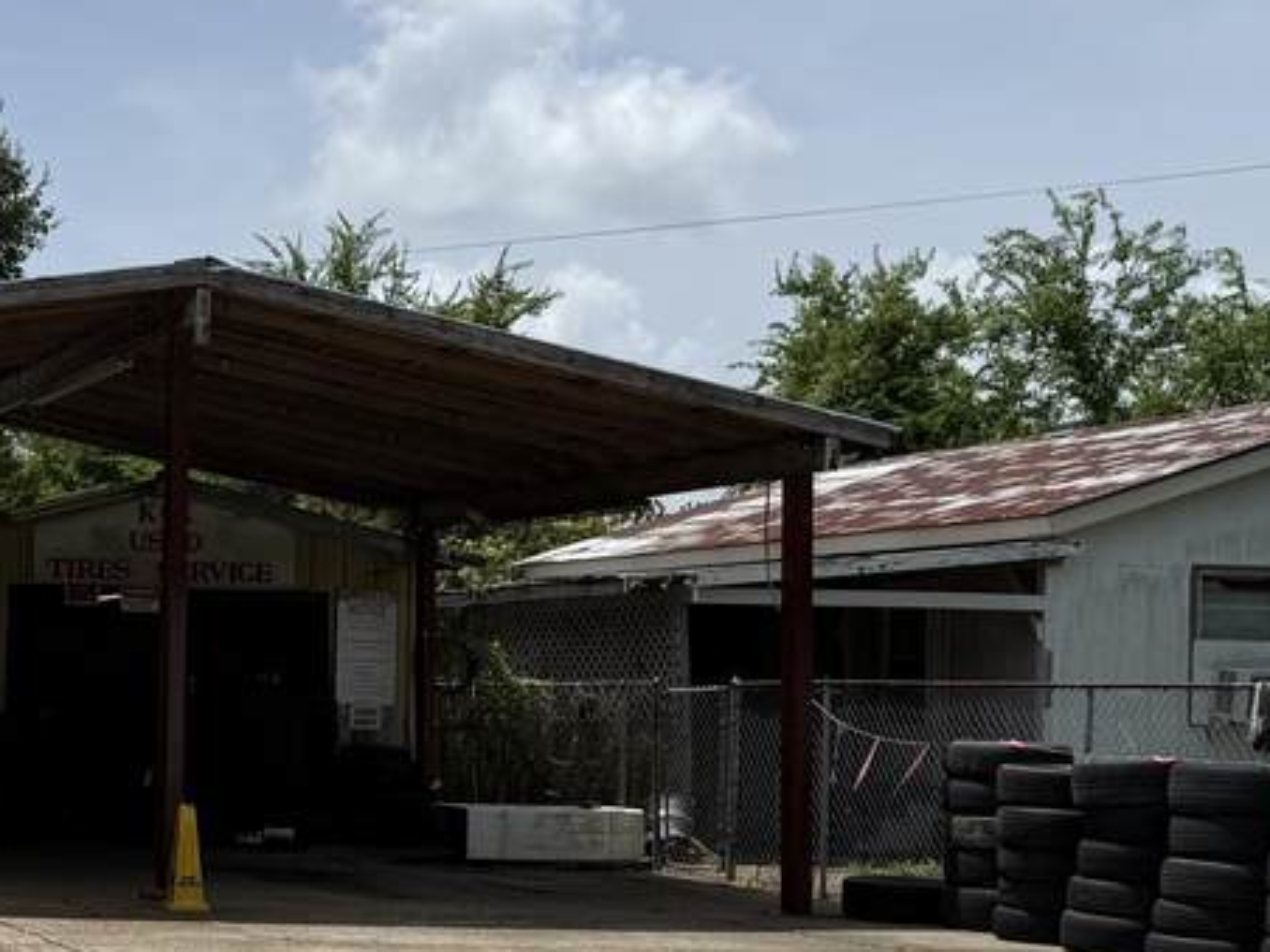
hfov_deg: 25.5
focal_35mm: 68
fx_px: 2495
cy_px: 607
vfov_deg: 21.6
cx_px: -275
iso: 80
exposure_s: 1/7353
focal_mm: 6.76
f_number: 1.78
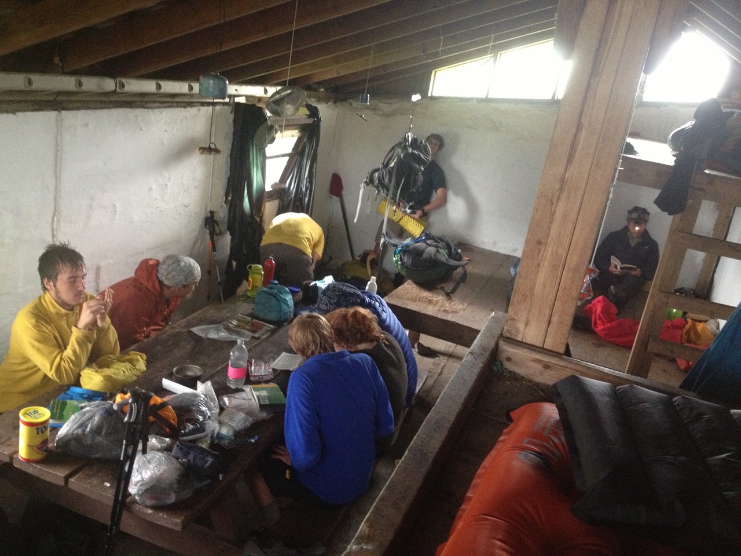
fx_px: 749
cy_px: 278
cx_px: 370
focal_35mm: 35
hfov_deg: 52.6
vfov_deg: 40.7
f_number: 2.4
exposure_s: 1/17
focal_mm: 4.28
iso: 400
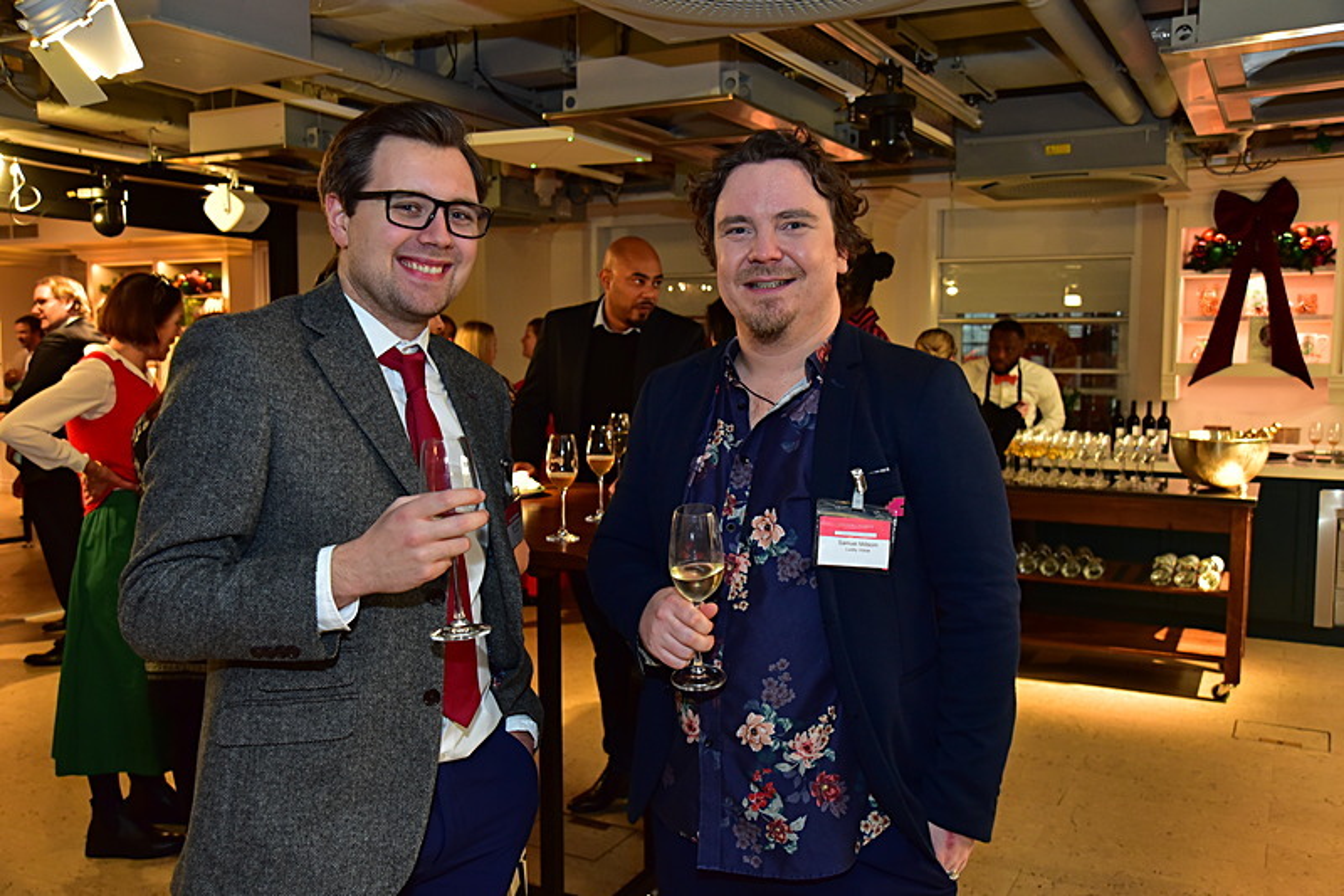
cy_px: 448
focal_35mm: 34
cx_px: 672
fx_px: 1269
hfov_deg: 55.8
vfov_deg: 38.9
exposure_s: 1/50
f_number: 5.6
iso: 1600
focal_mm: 34
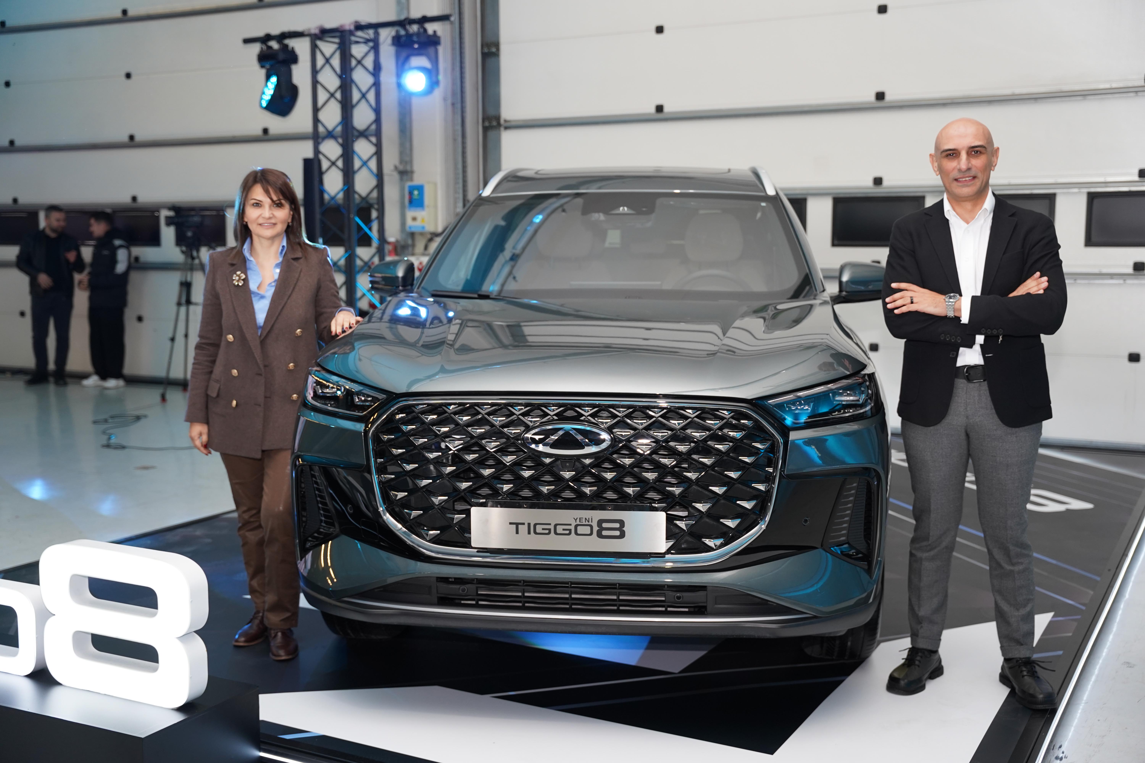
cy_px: 382
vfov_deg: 33.9
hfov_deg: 49.1
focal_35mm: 39
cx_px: 572
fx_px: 1253
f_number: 2.8
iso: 1000
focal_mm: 39.4
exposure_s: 1/160
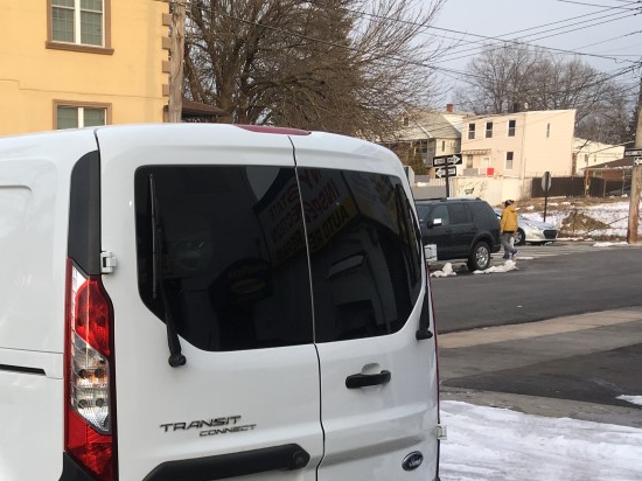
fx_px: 1001
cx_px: 99
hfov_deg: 34.1
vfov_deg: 26.5
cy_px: 383
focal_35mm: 54
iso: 25
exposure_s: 1/311
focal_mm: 4.15
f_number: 2.2
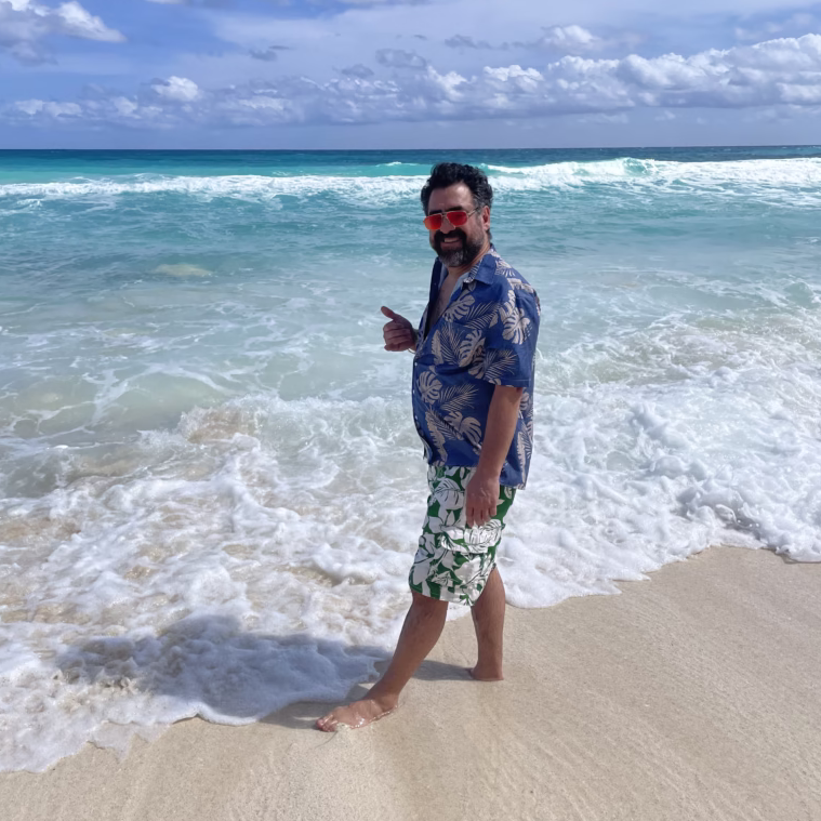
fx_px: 832
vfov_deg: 52.3
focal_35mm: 31
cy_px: 350
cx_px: 410
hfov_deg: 52.5
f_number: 1.6
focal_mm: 4.2
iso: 32
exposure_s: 1/8403
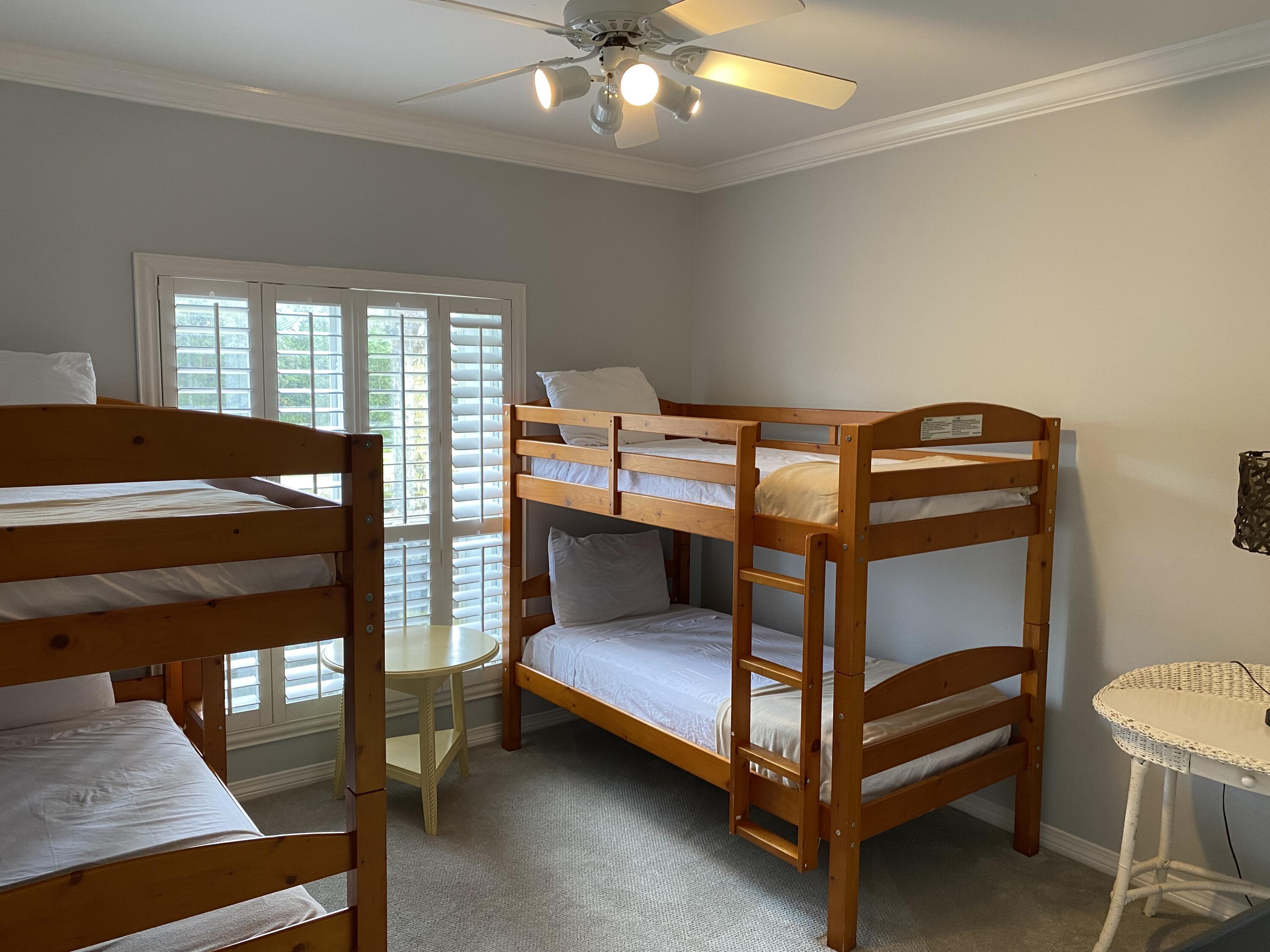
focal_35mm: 26
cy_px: 476
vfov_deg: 53.1
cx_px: 635
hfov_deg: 67.3
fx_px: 954
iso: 80
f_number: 1.8
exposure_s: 1/60
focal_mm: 4.25
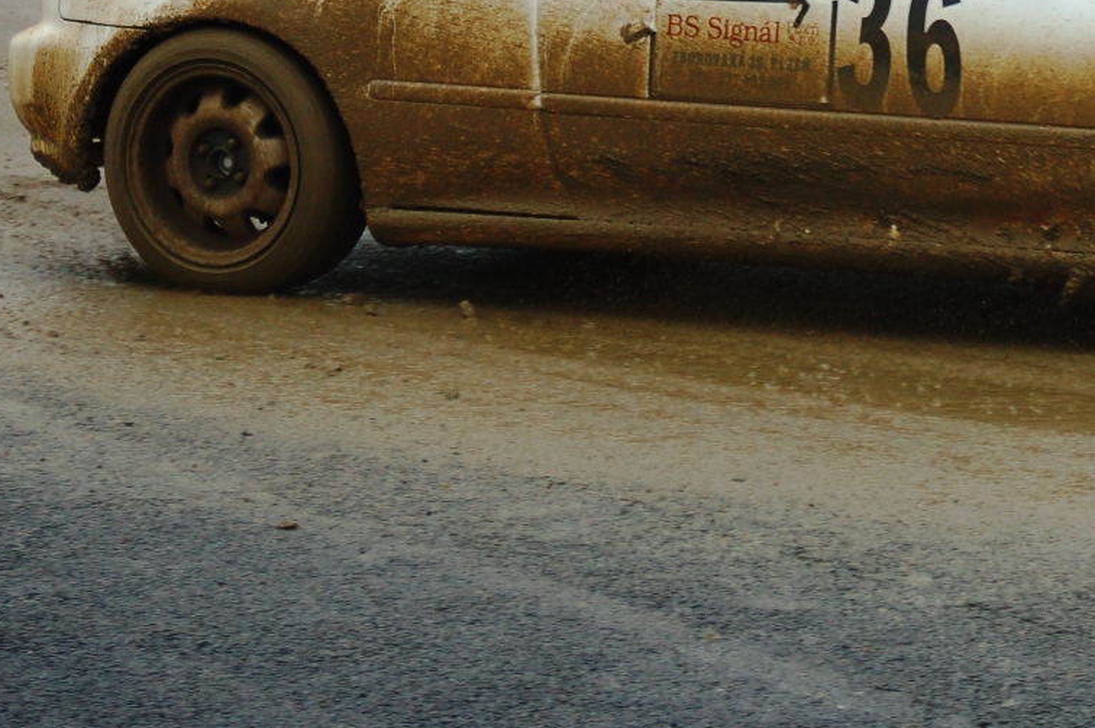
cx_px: 1046
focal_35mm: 253
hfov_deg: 8.1
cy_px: -14
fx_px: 7690
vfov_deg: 5.4
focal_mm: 80
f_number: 5.6
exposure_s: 1/500
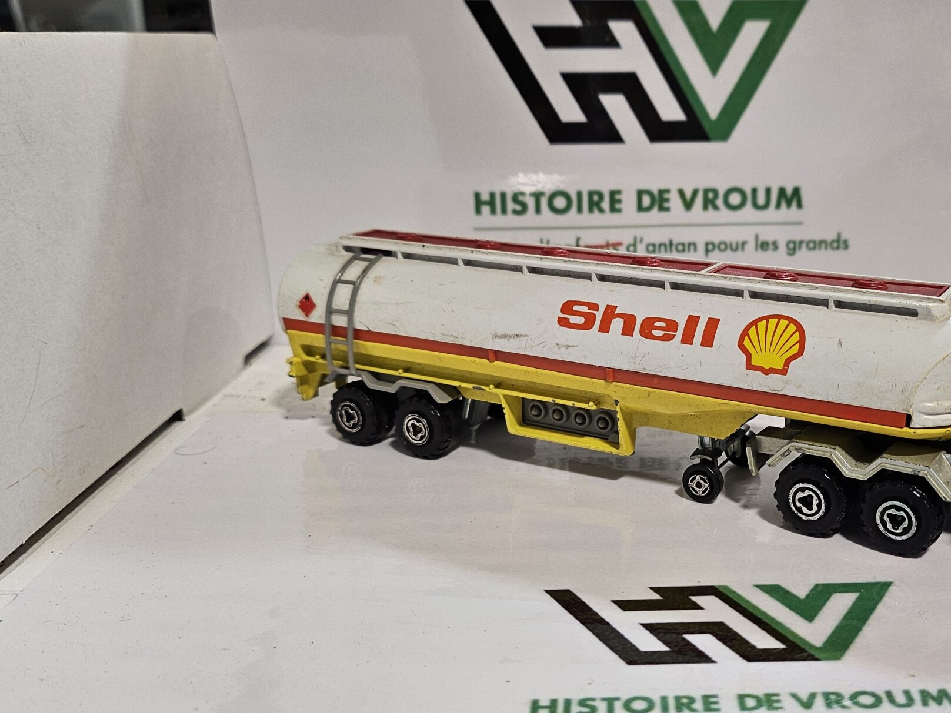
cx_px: 635
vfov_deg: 37.7
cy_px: 351
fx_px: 1044
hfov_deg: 48.1
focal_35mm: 38
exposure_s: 1/100
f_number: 1.8
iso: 125
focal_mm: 5
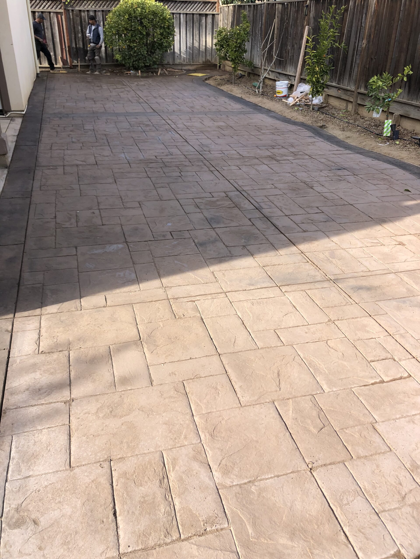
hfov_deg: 49.7
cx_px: 210
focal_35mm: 28
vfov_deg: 63.4
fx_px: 453
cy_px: 280
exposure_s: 1/505
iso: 20
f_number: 1.8
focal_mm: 3.99
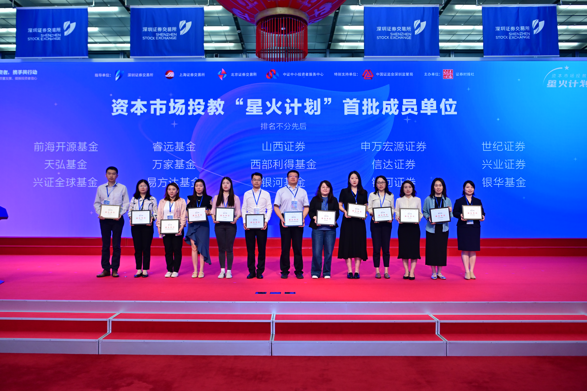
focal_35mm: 31
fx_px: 505
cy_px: 196
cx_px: 294
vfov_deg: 42.3
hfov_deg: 60.3
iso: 800
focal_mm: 31
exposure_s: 1/160
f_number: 4
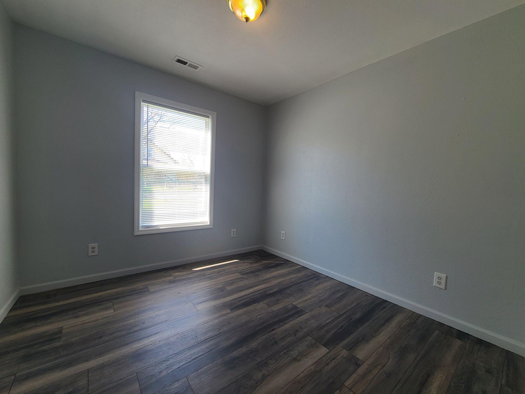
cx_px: 262
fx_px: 197
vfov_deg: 89.9
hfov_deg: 106.2
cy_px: 197
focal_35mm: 13
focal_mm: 2.2
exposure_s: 1/155
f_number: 2.2
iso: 50
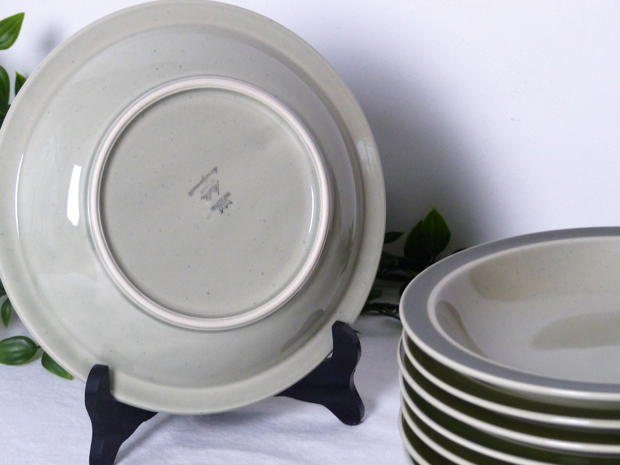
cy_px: 232
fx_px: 2705
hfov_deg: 13.1
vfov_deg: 9.8
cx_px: 310
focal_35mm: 151
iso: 400
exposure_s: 1/50
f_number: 2.8
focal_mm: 24.8
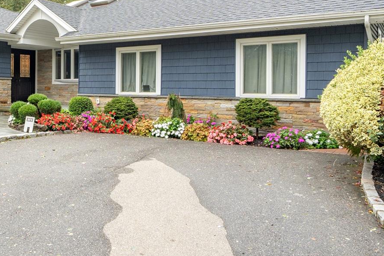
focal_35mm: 37
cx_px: 72
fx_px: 394
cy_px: 71
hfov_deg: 48.7
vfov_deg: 35.3
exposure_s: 1/125
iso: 640
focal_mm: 16
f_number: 7.1
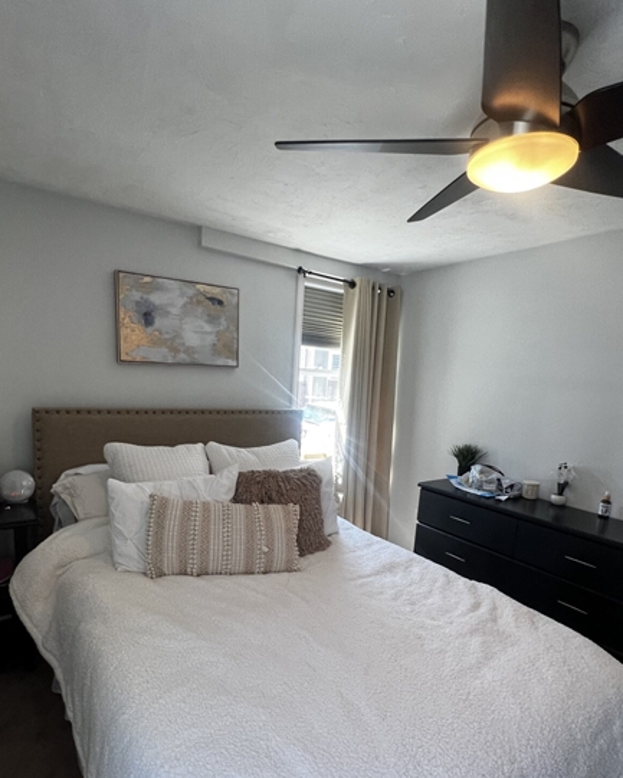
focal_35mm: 18
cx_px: 283
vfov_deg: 85.7
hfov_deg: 73.7
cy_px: 450
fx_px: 415
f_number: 1.8
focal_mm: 1.57
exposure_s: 1/120
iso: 100
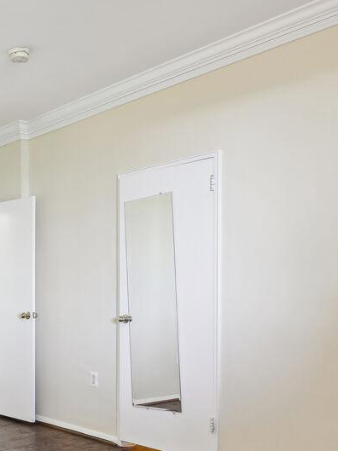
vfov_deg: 42.5
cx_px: -93
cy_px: 296
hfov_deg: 27.7
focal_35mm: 44
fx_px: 574
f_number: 9
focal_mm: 14
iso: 200
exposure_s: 1/2.5
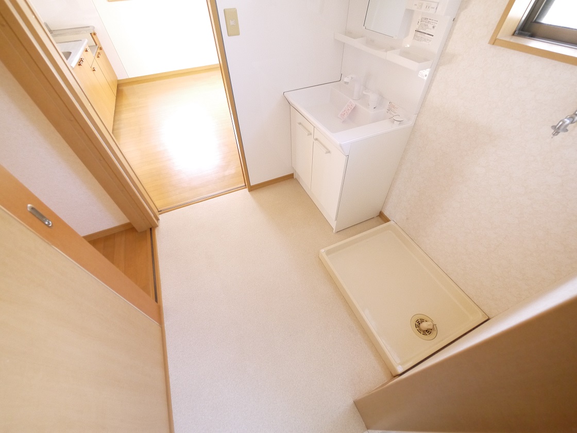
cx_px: 288
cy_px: 216
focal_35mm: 14
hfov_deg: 102.1
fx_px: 233
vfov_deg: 85.7
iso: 1000
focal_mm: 7
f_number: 4
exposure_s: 1/60
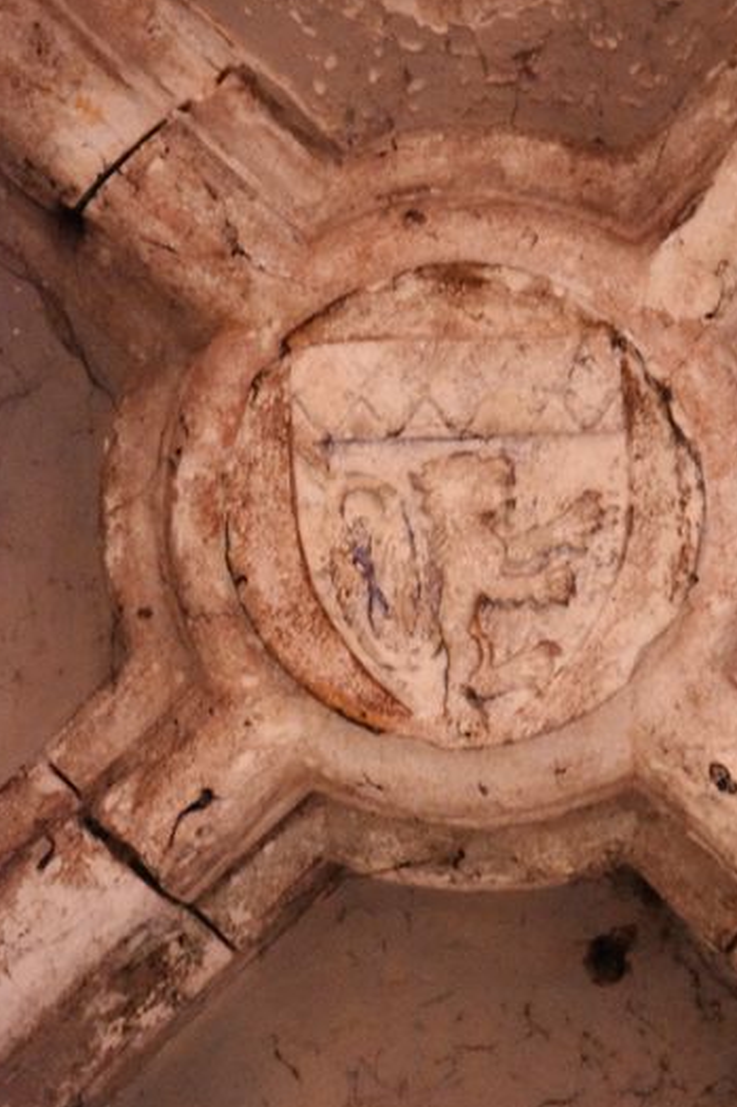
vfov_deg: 7.1
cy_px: 543
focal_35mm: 291
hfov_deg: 4.7
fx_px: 8931
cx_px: 468
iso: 12800
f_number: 5
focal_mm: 145
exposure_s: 1/125
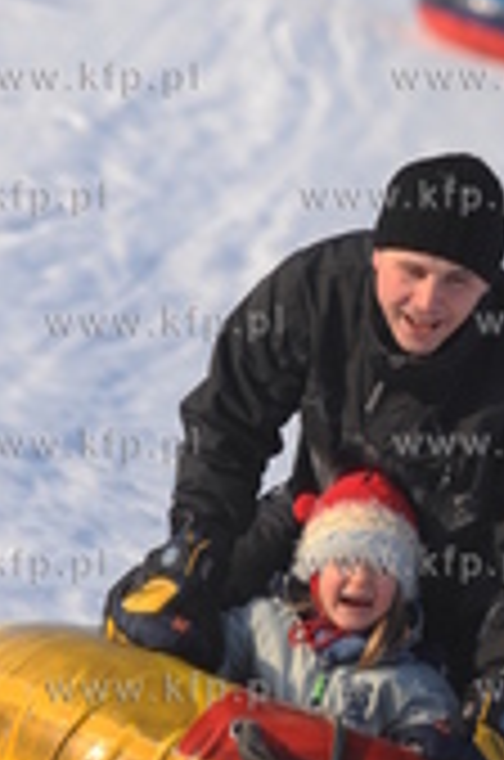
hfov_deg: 2.9
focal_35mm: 473
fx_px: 9973
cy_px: 315
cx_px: 450
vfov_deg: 4.4
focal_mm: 200
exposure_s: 1/640
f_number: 5
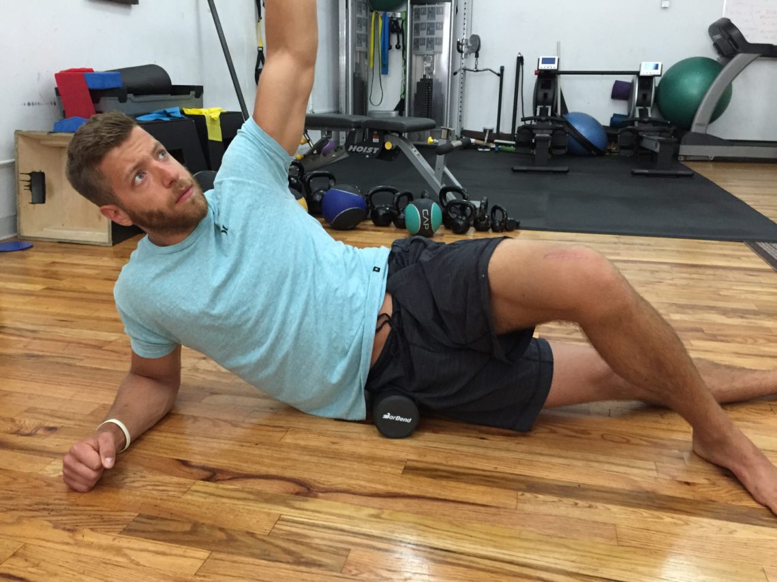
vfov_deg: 48.2
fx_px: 651
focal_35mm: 29
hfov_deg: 61.7
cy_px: 291
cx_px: 388
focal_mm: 4.15
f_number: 2.2
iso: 200
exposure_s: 1/30
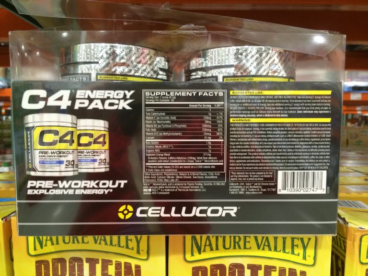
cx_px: 184
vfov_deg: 48.2
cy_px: 138
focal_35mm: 29
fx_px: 308
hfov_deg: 61.7
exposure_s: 1/30
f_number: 2.2
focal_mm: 4.15
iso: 125
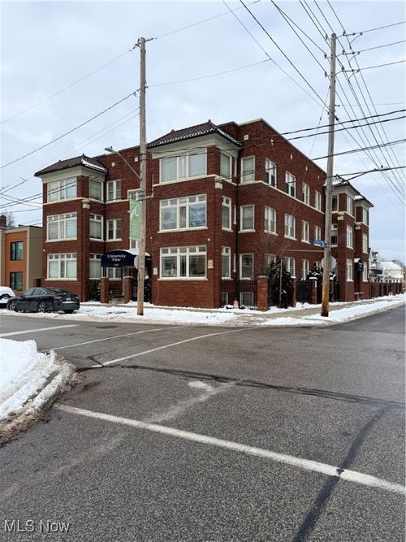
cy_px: 271
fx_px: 375
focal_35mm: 24
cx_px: 203
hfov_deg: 56.8
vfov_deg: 71.6
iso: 80
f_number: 1.78
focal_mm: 6.76
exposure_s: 1/3021
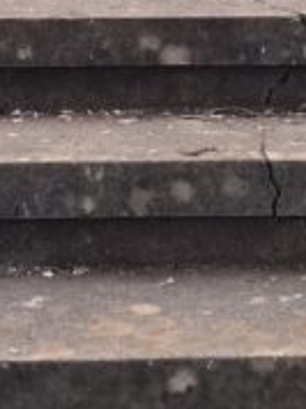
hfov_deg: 10.3
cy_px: -179
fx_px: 1701
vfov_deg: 13.1
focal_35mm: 144
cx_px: 124
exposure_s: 1/290
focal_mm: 4.69
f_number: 1.8
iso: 32
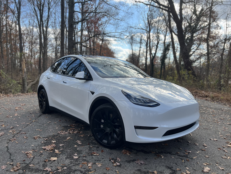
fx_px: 174
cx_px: 116
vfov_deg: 53.1
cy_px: 87
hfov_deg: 67.3
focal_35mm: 26
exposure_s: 1/1311
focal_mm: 5.7
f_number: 1.5
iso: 50
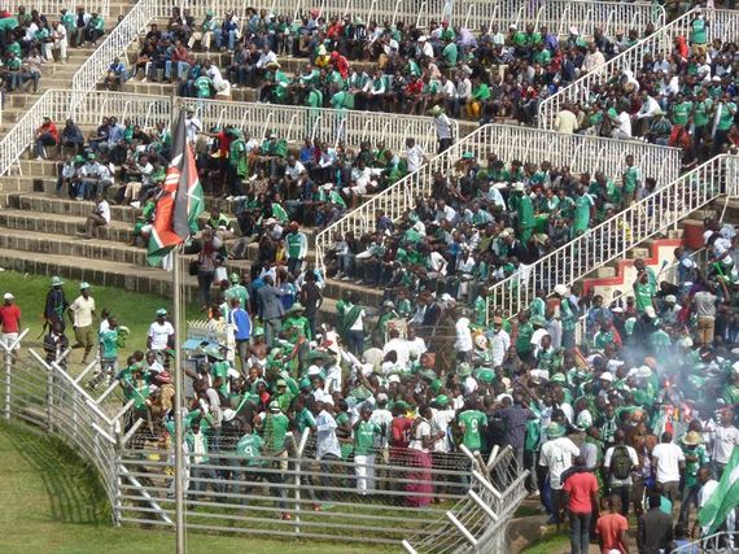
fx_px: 4481
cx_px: 370
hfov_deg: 9.4
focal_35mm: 210
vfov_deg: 7.1
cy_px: 277
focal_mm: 34.4
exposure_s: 1/250
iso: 80
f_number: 4.6
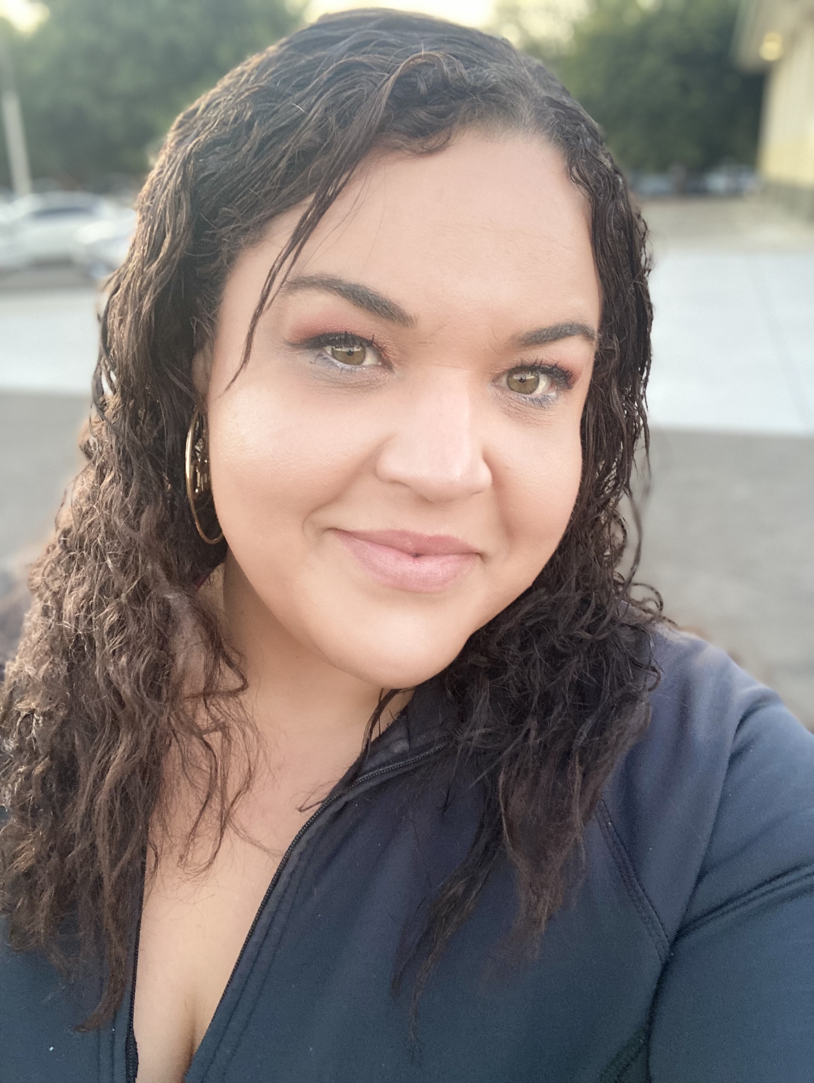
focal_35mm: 32
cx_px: 407
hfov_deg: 44.2
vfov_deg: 56.8
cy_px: 542
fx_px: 1002
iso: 160
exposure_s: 1/60
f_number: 2.2
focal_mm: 2.87
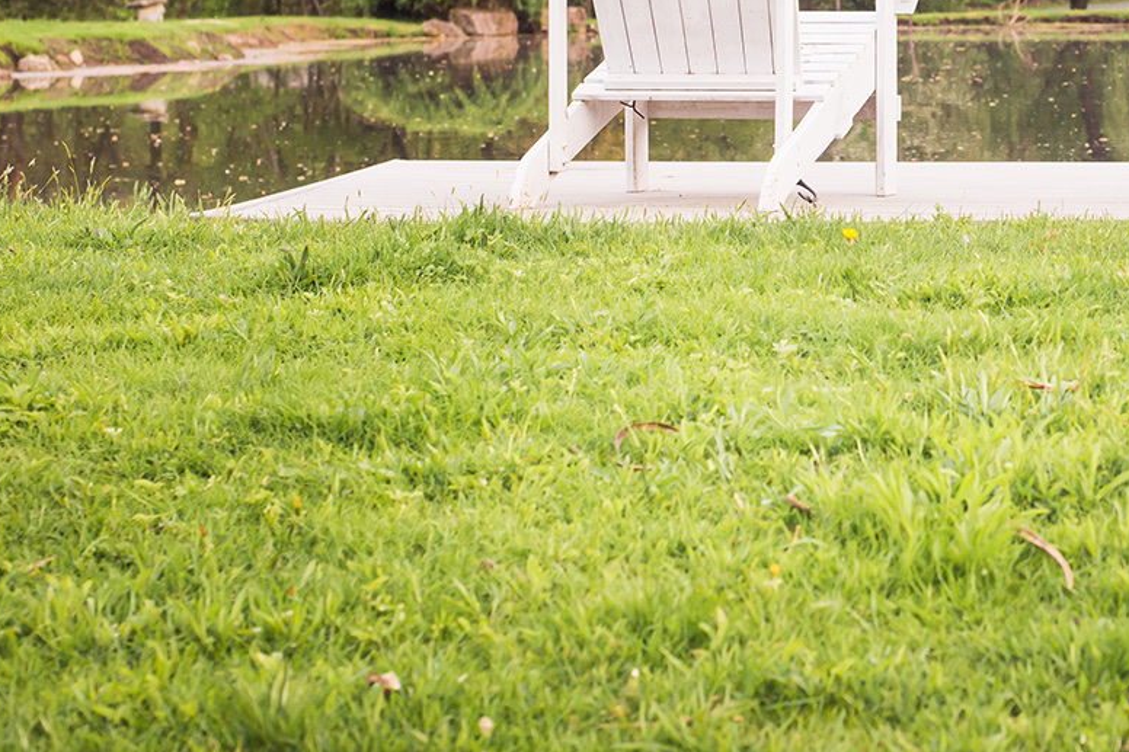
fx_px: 3637
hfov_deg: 17.4
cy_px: 101
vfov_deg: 11.7
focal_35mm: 116
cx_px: 1034
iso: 1000
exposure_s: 1/250
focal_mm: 50
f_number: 6.3
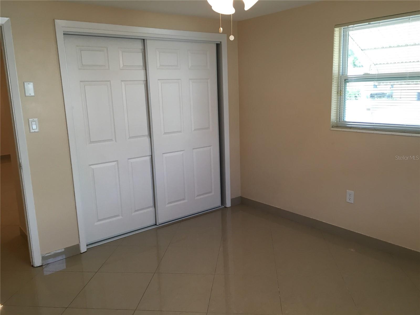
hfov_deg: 61.7
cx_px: 210
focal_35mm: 29
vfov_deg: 48.2
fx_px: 352
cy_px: 158
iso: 32
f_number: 2.2
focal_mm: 4.15
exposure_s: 1/33
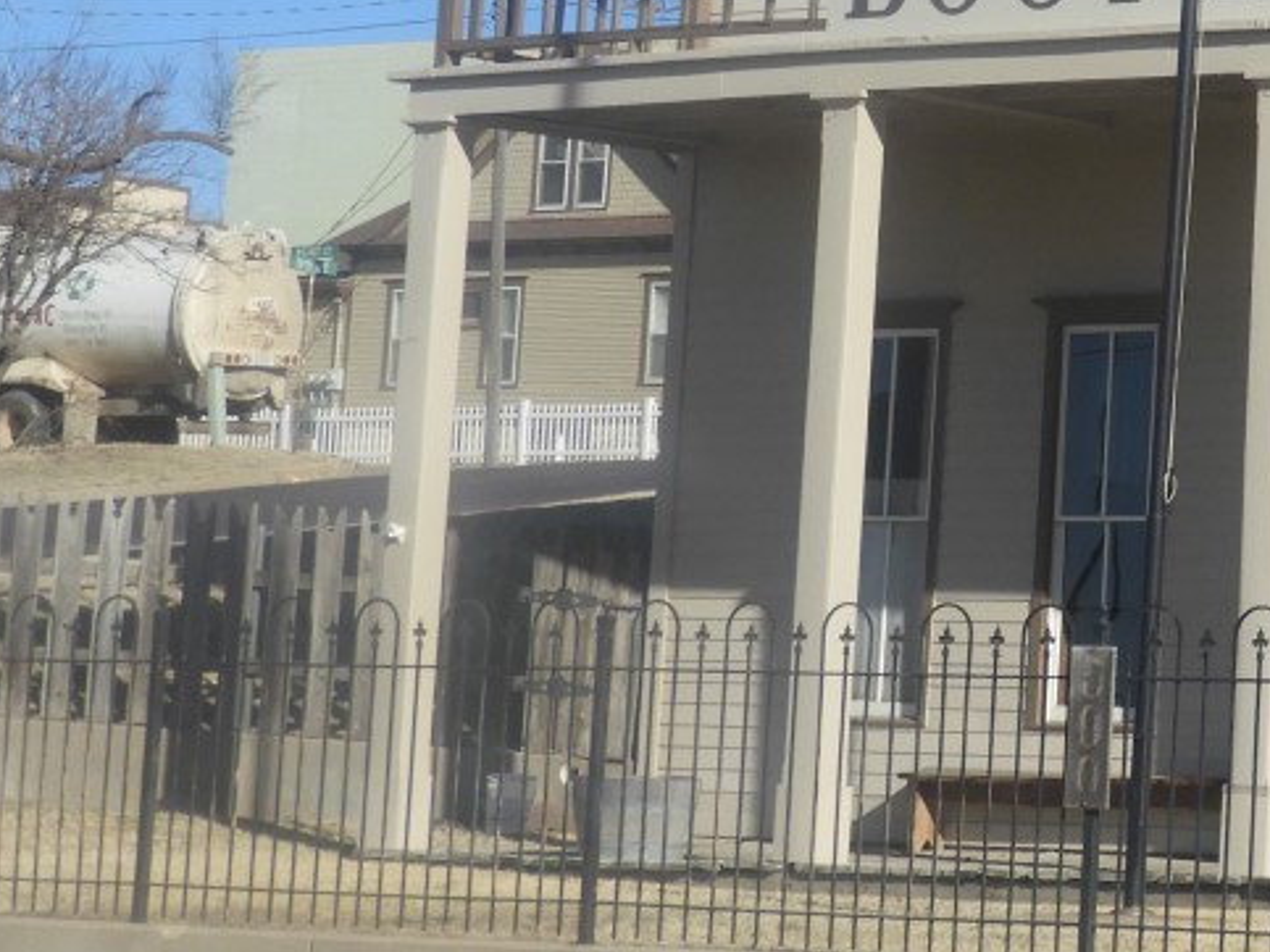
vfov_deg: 9.8
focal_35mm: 149
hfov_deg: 12.7
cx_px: 1830
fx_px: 5465
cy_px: -147
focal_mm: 9
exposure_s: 1/1250
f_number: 4
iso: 100
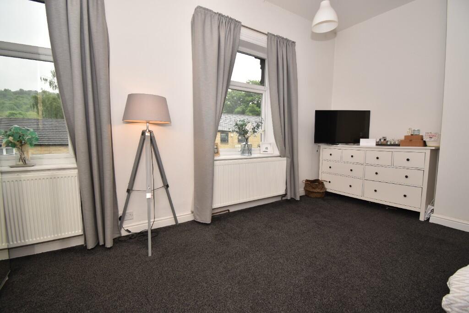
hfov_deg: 100.4
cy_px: 156
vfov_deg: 77.3
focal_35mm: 15
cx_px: 234
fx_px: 195
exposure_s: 1/60
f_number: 4.5
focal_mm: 10
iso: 100
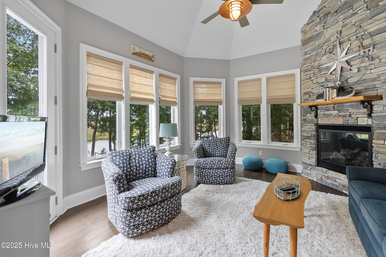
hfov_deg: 100.4
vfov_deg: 77.3
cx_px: 193
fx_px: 161
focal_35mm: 15
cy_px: 128
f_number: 4.5
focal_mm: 10
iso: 100
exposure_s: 1/3
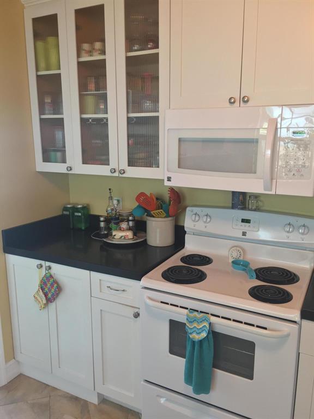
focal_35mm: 29
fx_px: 351
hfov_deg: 48.2
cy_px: 210
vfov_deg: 61.7
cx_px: 157
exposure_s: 1/30
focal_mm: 4.15
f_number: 2.2
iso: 80
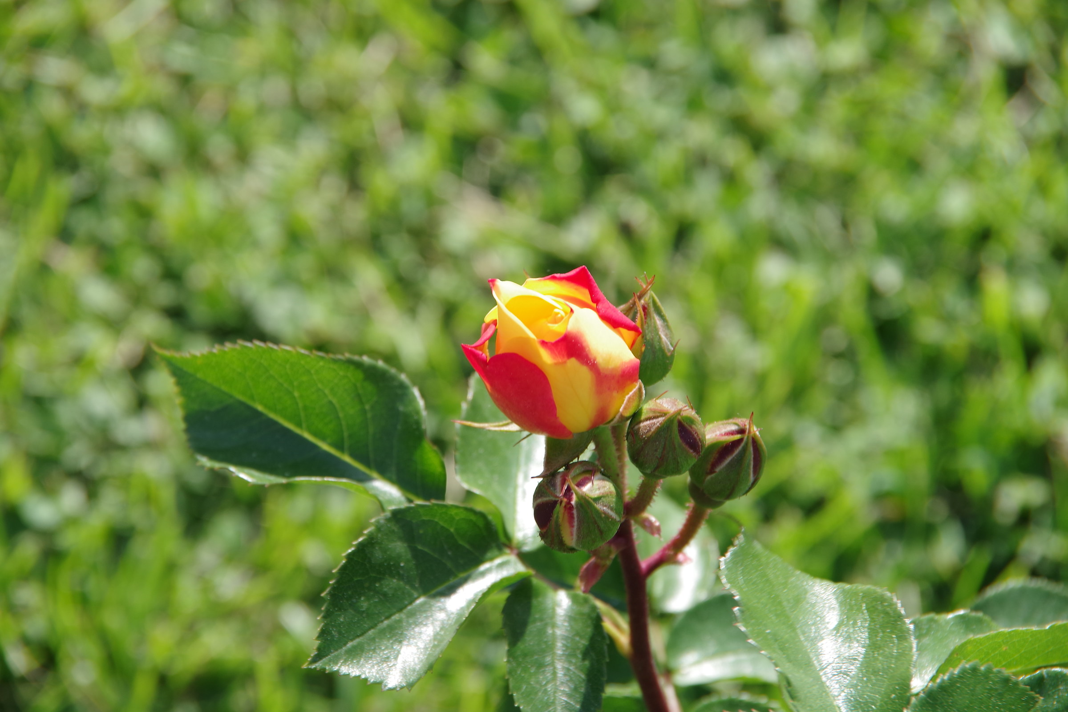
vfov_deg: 9.1
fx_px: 4450
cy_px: 356
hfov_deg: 13.7
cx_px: 534
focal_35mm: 150
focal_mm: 100
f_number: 7.1
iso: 200
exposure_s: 1/160
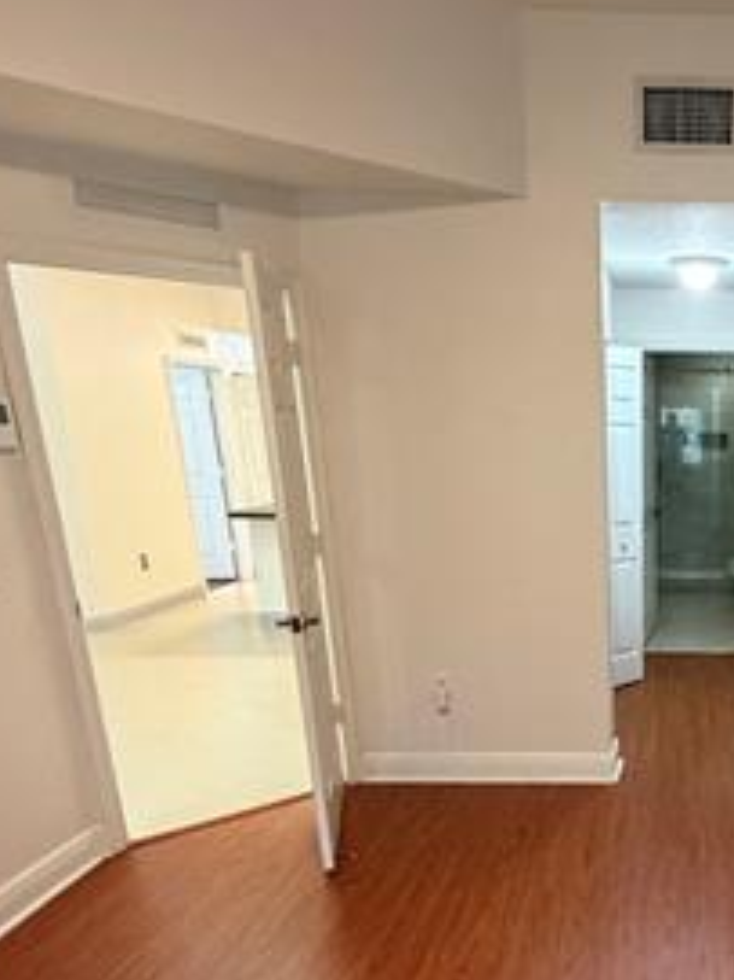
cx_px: 709
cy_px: 709
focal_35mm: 31
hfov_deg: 40.6
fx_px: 877
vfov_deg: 56.1
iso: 640
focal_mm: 2.22
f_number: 2.2
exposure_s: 1/60
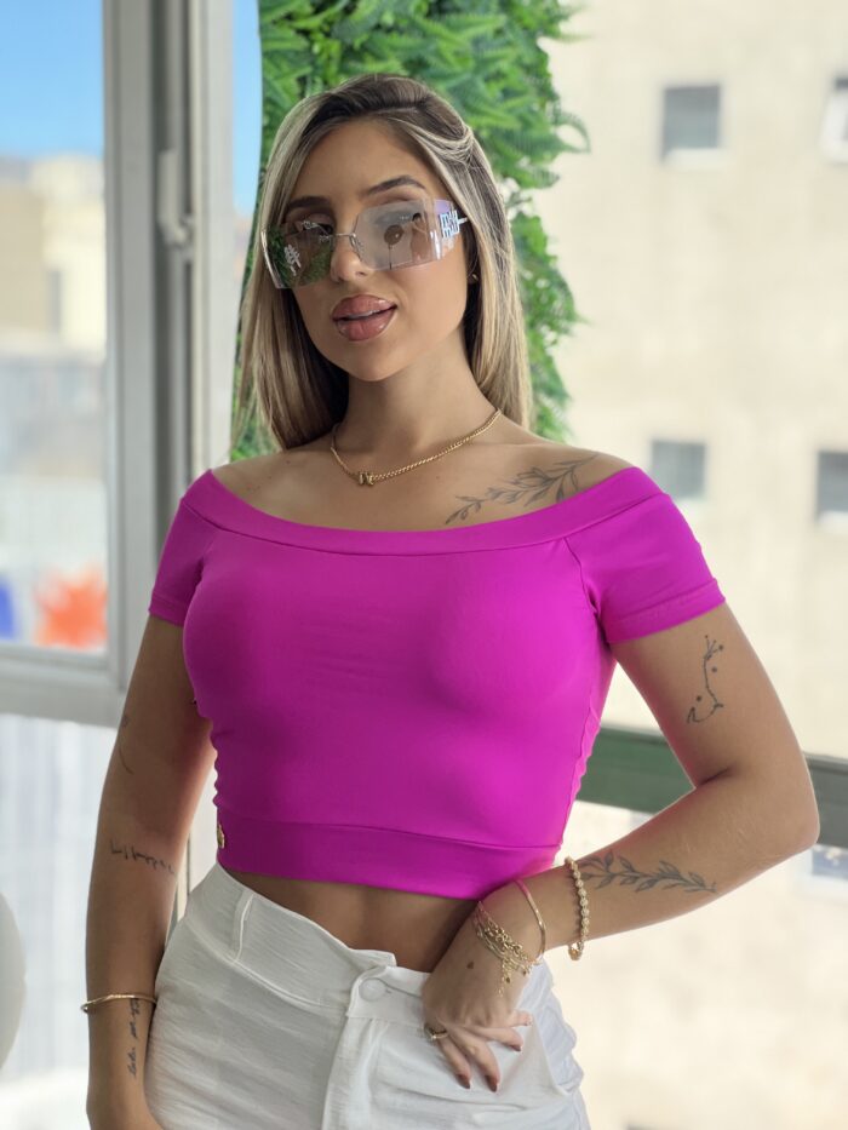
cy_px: 565
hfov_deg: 19.1
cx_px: 424
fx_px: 2514
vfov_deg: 25.3
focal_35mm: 77
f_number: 2.8
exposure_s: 1/120
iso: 80
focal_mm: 9
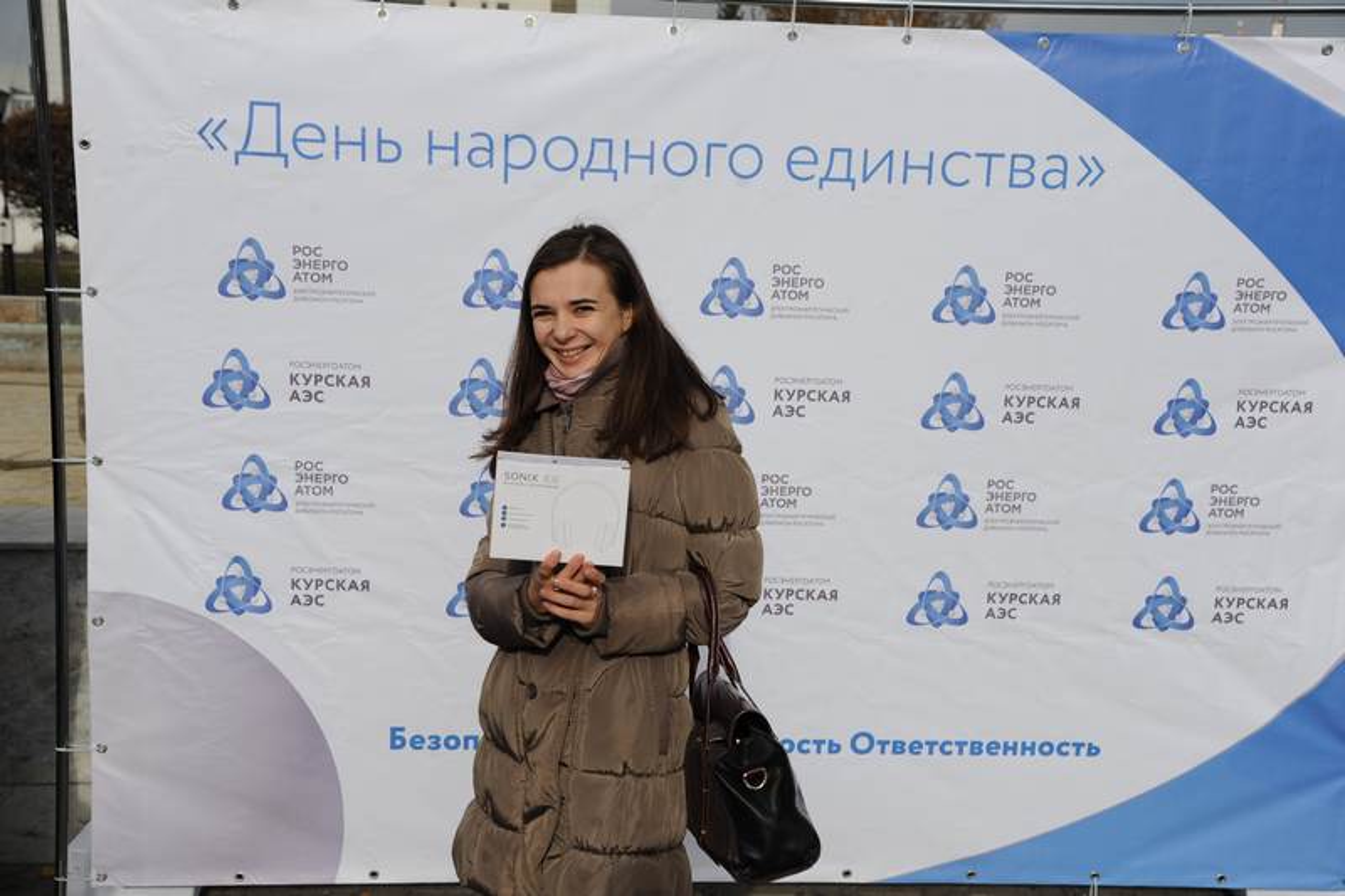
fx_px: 1643
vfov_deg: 30.5
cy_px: 448
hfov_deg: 44.5
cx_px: 672
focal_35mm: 44
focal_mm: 44
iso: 400
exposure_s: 1/2000
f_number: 6.3
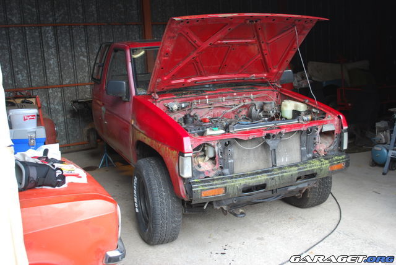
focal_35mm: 36
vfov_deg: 36.9
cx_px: 198
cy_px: 132
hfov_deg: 53.1
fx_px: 396
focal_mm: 24
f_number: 4.2
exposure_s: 1/50
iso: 200
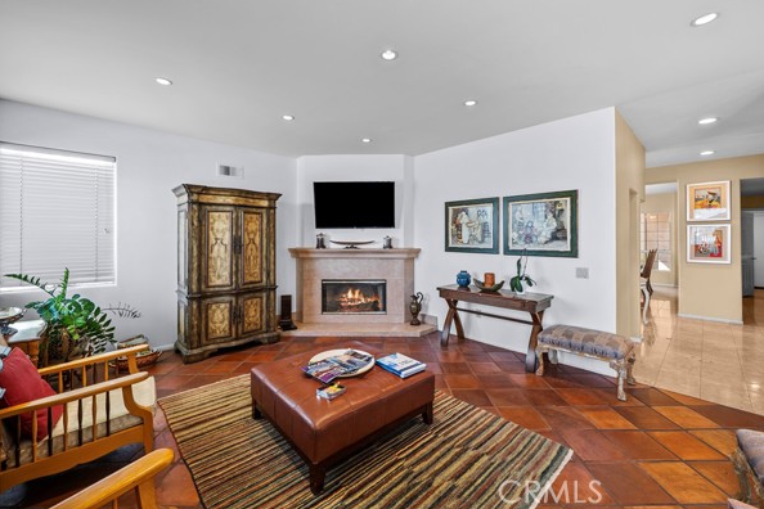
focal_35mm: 14
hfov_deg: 104.2
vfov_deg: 81.1
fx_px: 297
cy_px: 236
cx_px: 388
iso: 250
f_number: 9
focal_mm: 13
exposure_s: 1/4
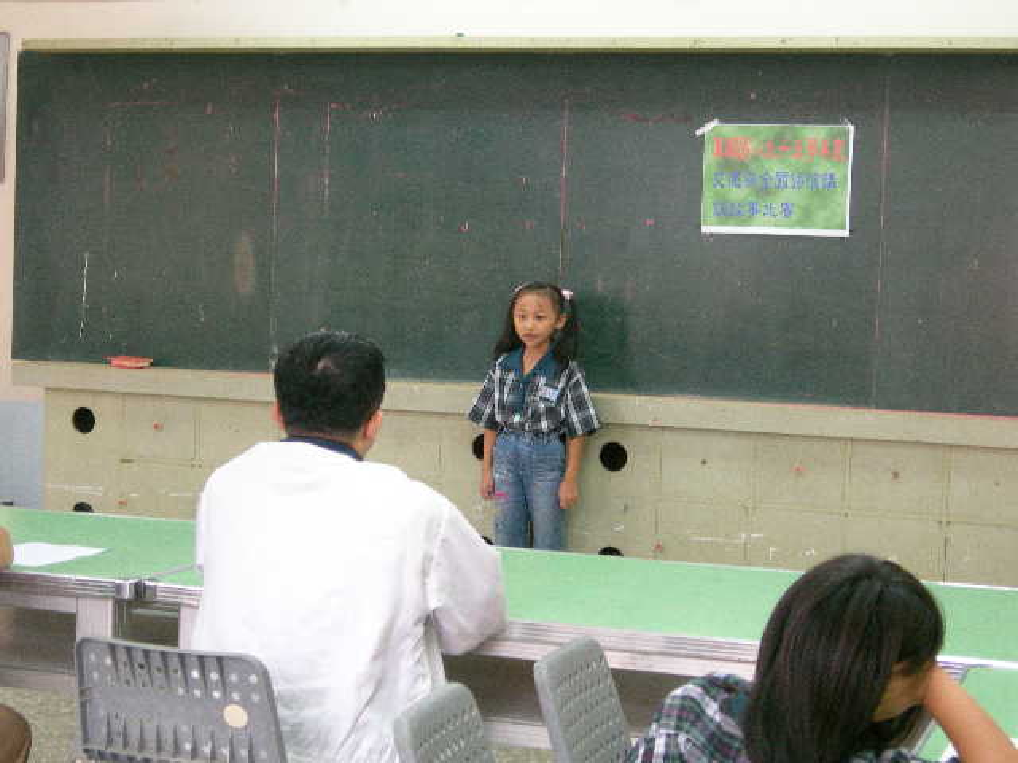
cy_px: 382
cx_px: 509
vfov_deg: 20.4
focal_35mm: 72
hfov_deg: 27.0
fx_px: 2117
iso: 400
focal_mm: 14.9
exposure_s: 1/35.5
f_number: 3.7
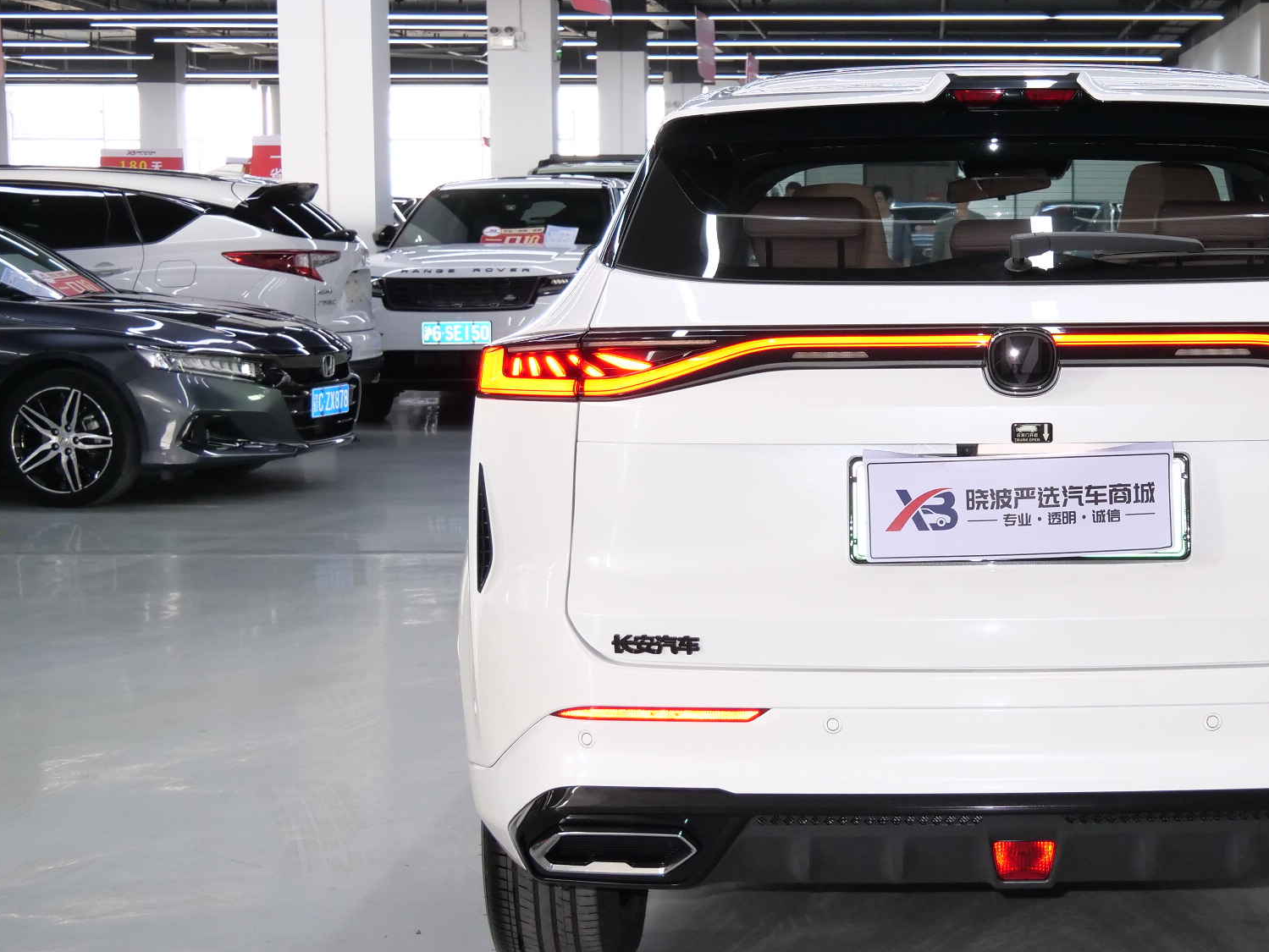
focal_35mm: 70
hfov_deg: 27.2
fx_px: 2567
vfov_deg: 21.0
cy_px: 445
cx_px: 1023
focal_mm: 20
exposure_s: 1/60
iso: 800
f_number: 4.1
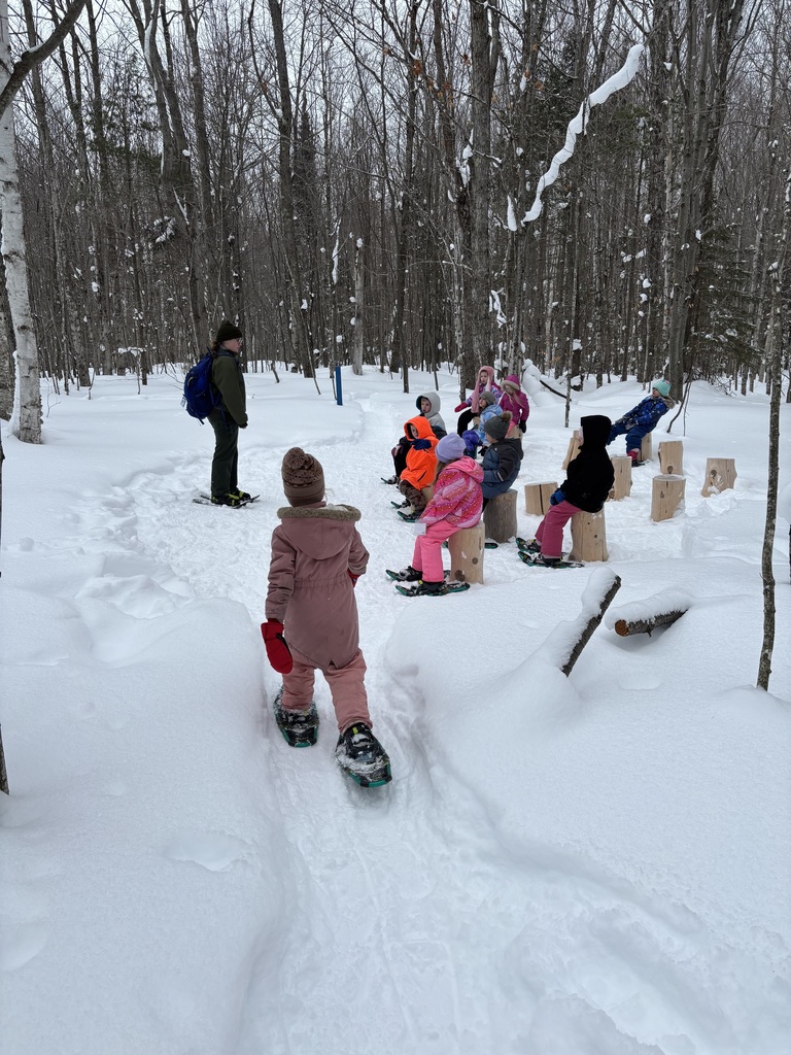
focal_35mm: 26
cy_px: 528
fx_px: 792
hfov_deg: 53.1
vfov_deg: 67.3
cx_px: 396
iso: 50
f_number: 1.6
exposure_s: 1/1068
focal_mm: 5.96
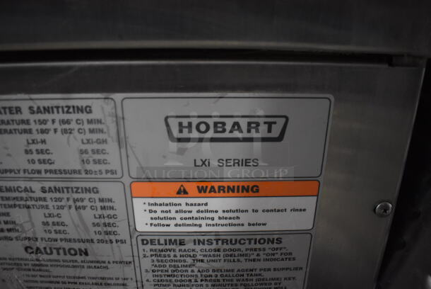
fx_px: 324
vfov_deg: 48.0
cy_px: 144
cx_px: 216
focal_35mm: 27
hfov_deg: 67.3
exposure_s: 1/60
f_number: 3.5
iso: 3200
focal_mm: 18
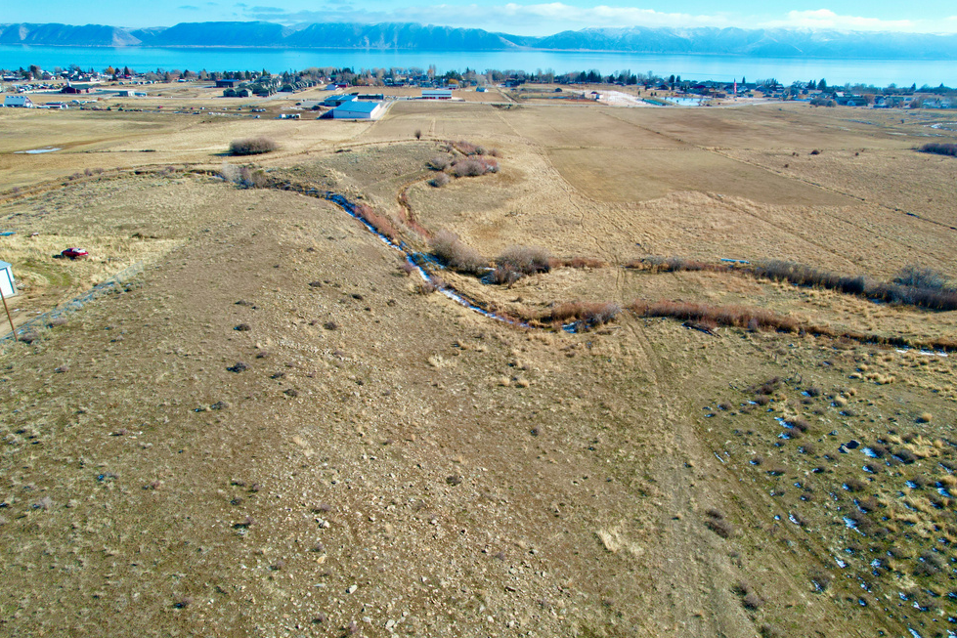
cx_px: 488
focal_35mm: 23
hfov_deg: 76.1
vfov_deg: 55.1
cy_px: 317
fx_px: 611
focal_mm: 8.38
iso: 110
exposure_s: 1/1500
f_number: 2.8
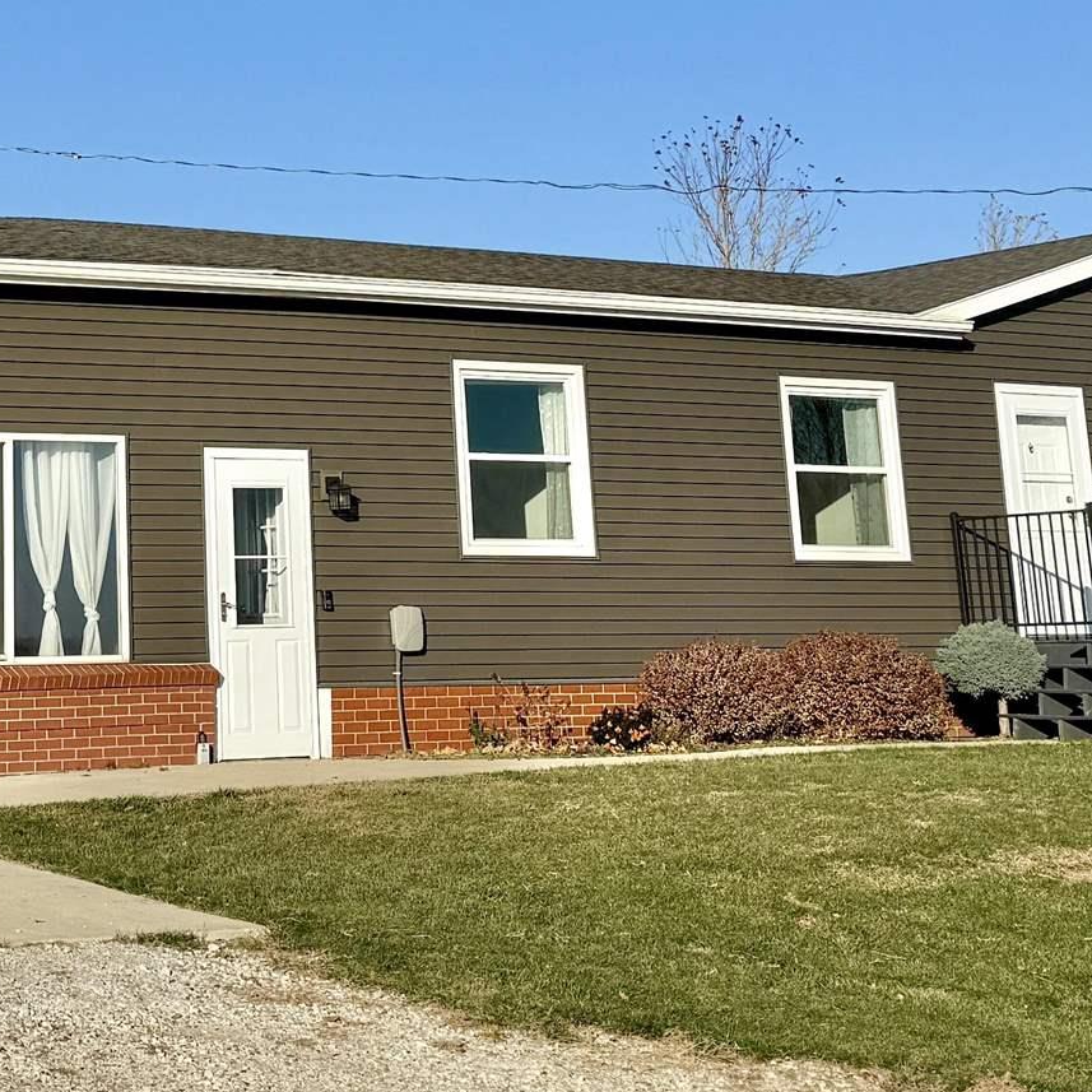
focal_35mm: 76
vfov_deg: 21.7
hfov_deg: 22.3
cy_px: -82
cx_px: 143
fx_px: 2712
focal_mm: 6.76
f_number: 1.78
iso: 80
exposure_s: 1/6711
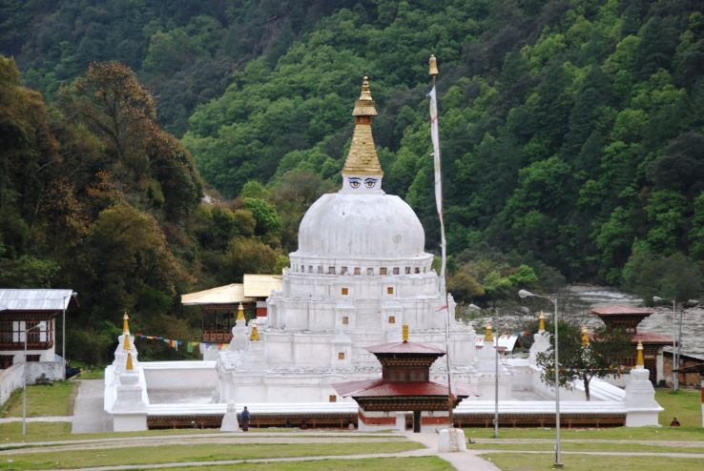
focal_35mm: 117
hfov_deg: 17.5
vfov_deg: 11.7
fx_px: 2291
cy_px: 236
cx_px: 352
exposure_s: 1/400
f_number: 5.6
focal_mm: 78
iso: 200
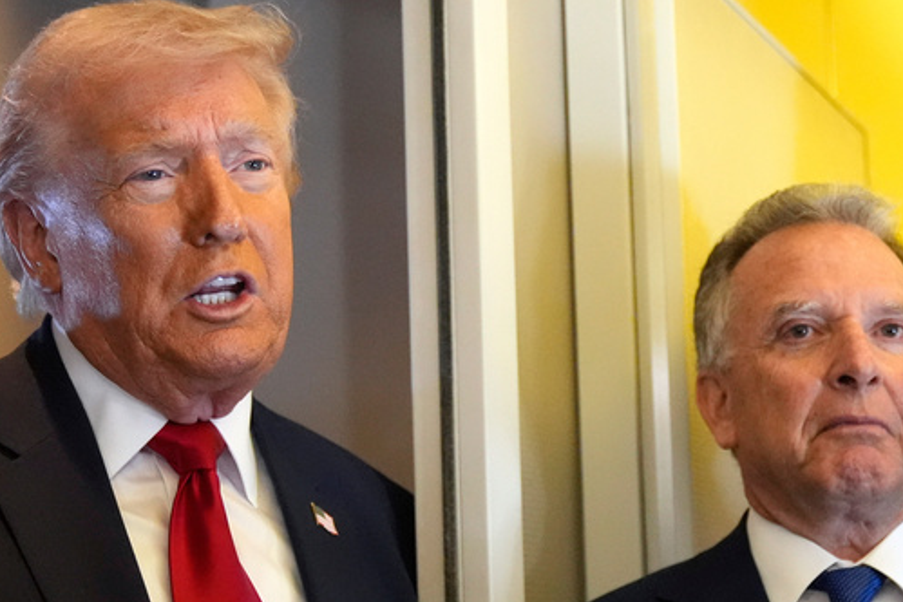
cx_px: 711
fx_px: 1957
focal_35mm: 78
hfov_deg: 25.6
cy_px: 502
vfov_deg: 17.3
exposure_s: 1/250
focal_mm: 38
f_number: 2.8
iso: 6400
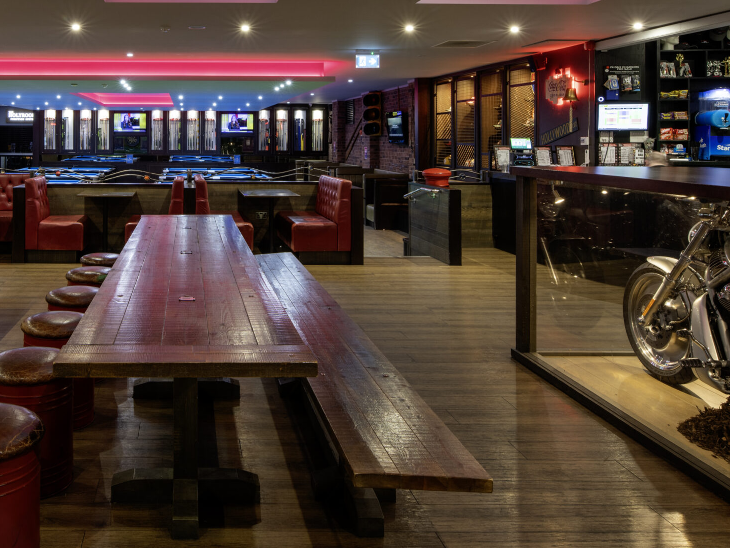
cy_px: 190
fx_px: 675
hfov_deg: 54.4
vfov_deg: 43.6
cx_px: 191
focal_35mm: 32
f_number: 16
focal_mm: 19
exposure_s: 5
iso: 100
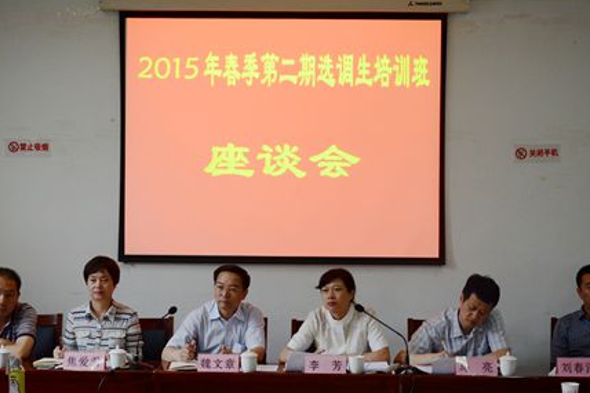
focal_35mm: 64
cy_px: 200
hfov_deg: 31.4
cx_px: 296
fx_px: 1048
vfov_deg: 21.2
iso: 1250
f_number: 6.3
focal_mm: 38
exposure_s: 1/160
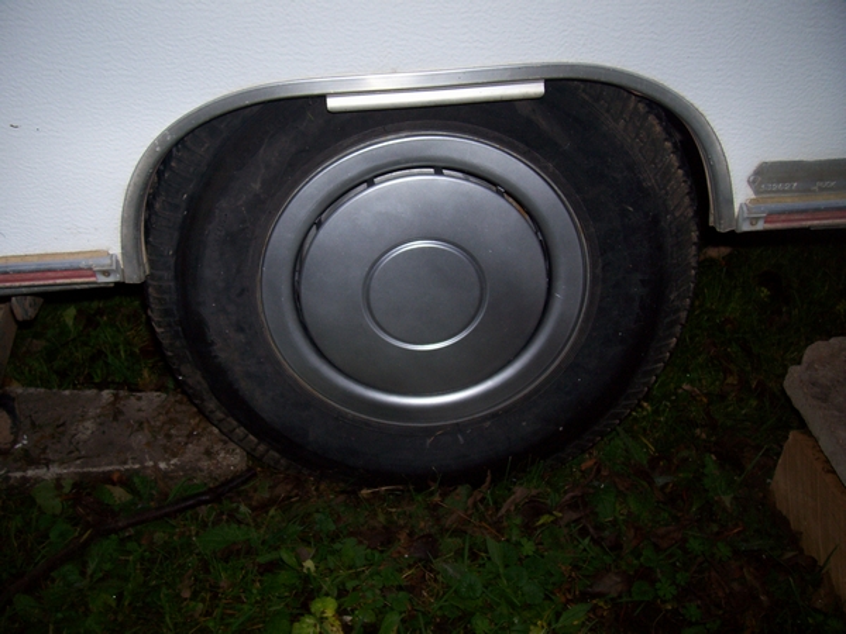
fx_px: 831
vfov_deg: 41.8
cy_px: 317
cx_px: 423
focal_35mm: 34
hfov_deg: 54.0
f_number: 2.7
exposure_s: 1/64
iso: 80
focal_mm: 5.6
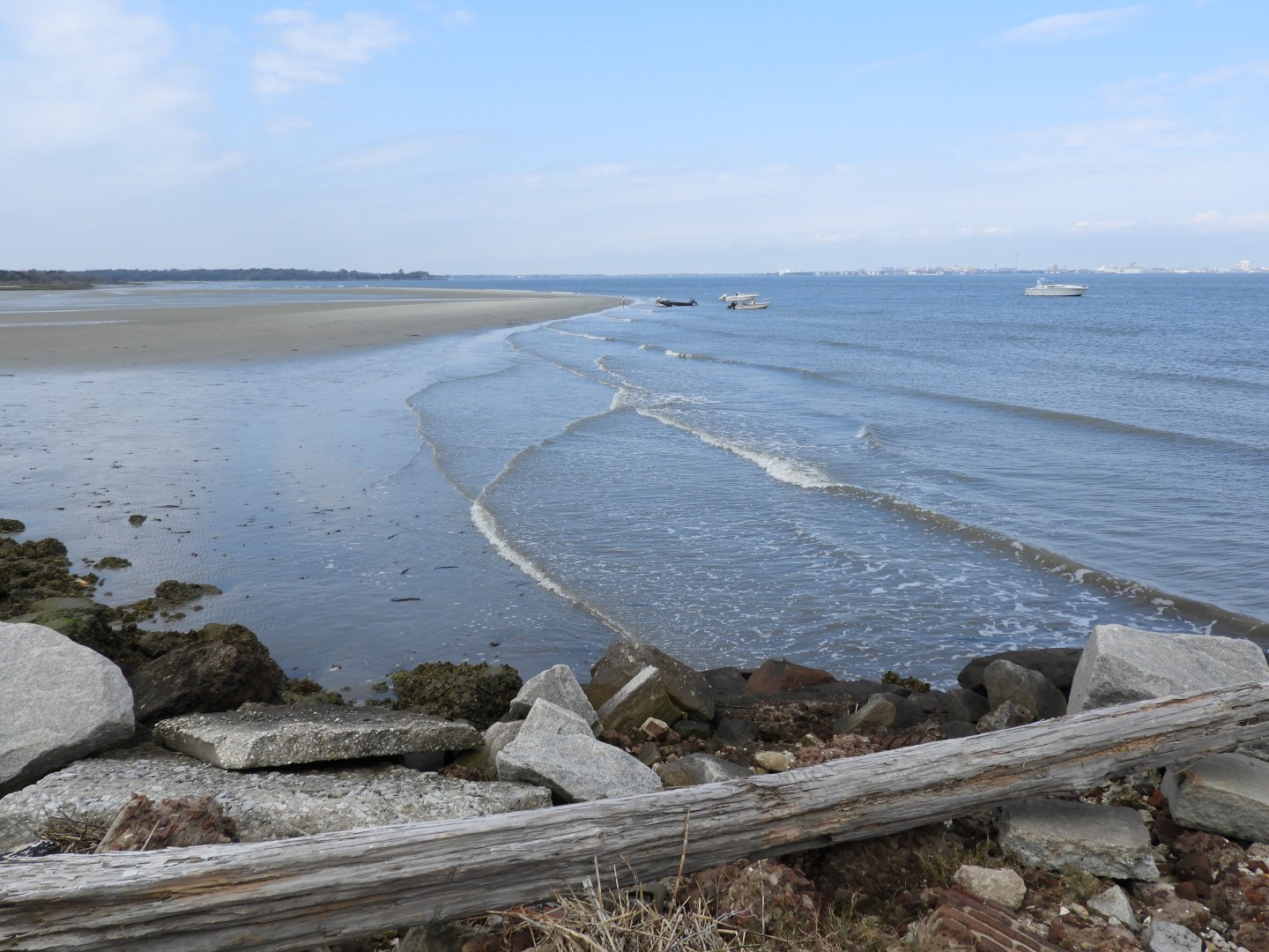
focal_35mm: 30
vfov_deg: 46.8
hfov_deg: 60.0
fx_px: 1100
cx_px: 634
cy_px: 476
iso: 100
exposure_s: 1/1000
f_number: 3.5
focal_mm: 5.4
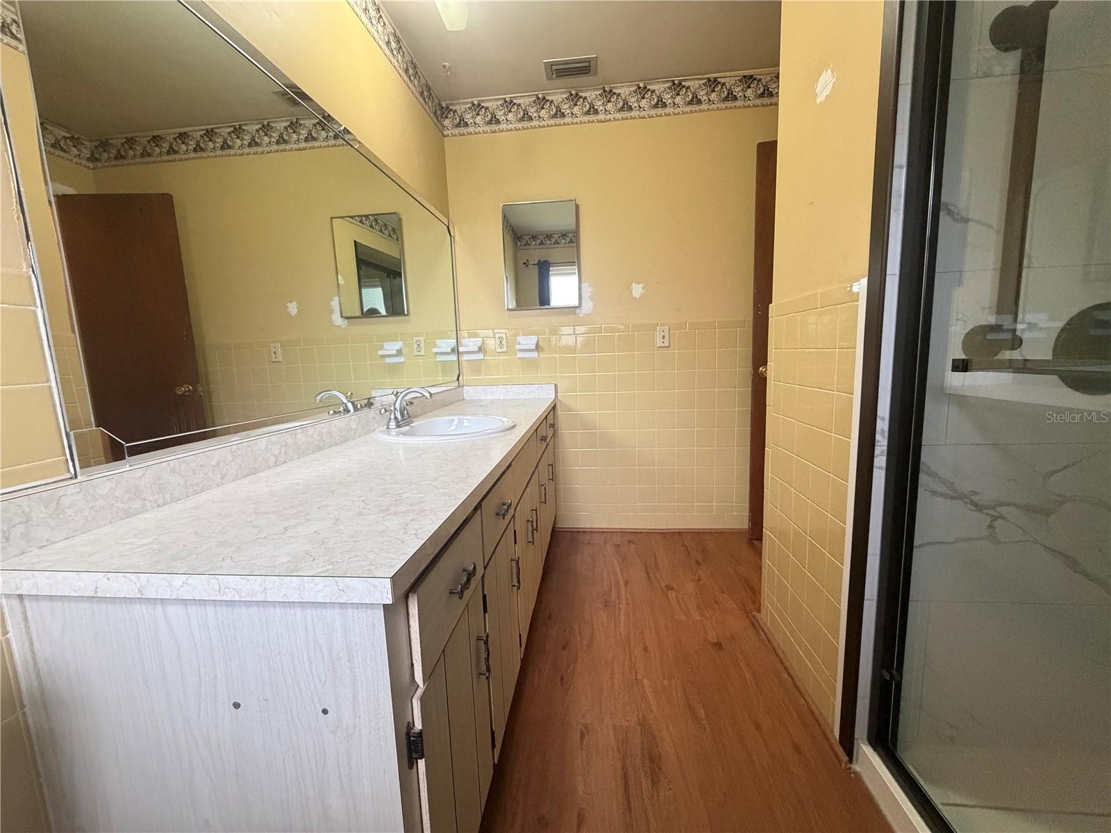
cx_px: 556
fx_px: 449
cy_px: 416
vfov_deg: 85.7
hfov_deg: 102.1
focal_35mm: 14
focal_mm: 2.22
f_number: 2.2
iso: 500
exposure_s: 1/60
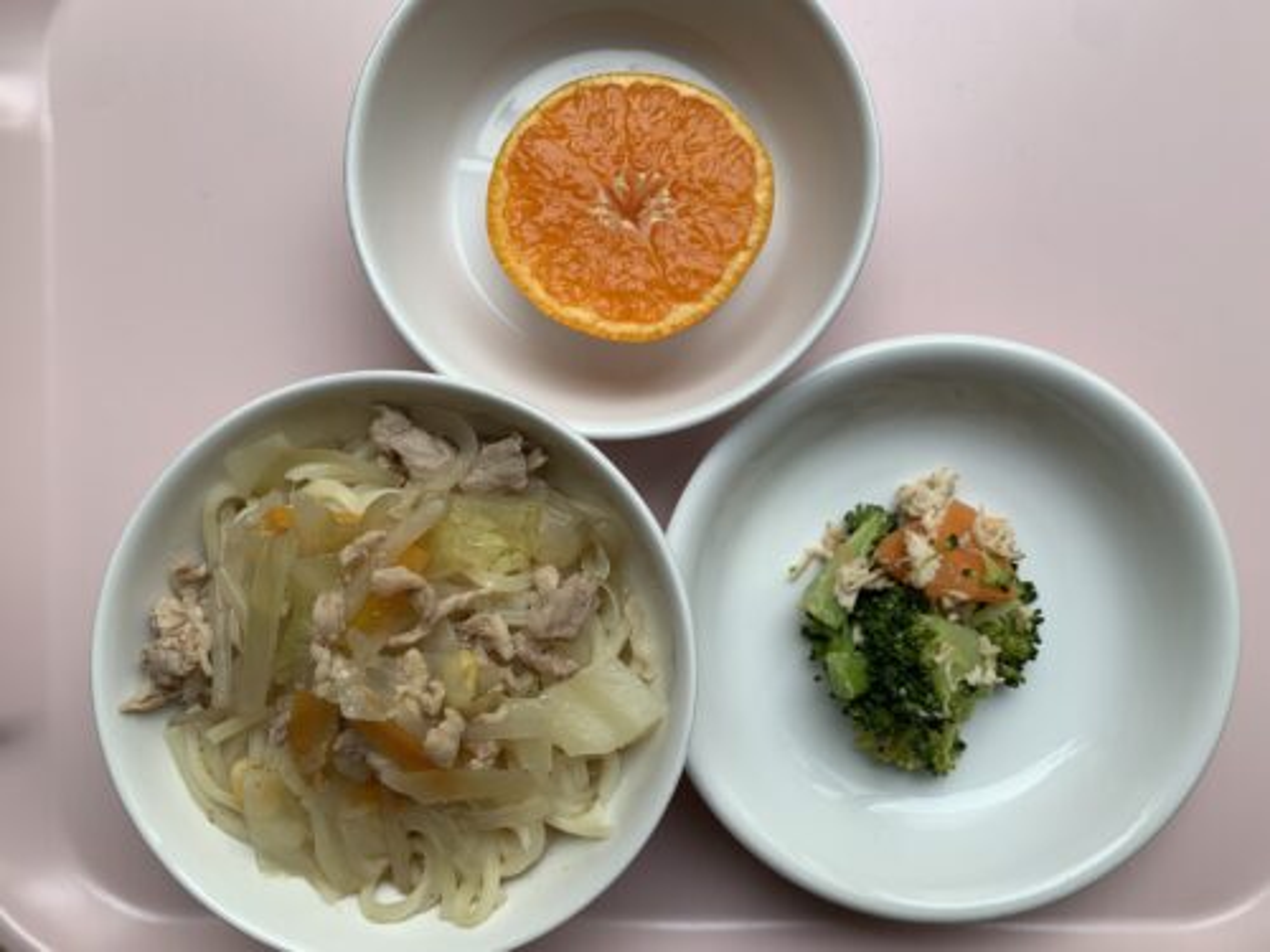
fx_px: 954
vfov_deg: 53.1
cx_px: 635
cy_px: 476
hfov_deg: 67.3
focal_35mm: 26
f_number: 1.8
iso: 25
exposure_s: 1/161
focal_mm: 4.25
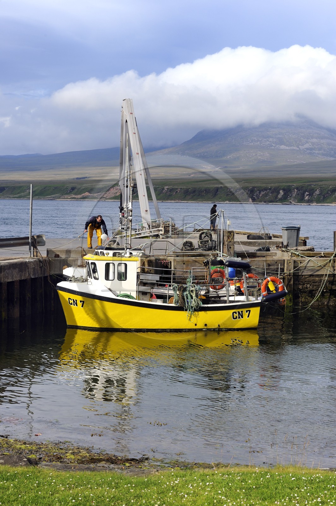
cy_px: 253
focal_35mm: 70
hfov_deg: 19.4
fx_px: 982
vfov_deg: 28.9
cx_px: 168
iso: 200
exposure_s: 1/250
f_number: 10
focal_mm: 70
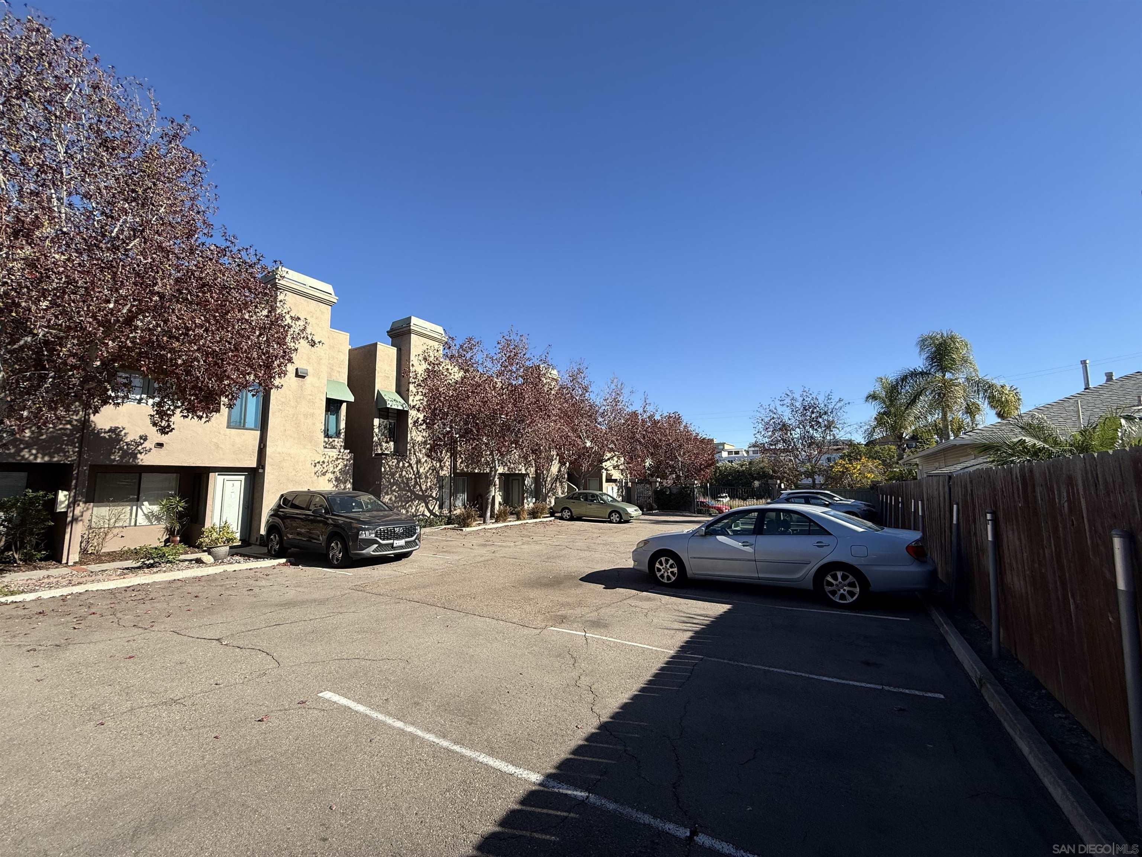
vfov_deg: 85.7
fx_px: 462
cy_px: 428
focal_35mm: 14
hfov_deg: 102.1
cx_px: 571
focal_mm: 2.22
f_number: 2.2
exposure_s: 1/1534
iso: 50
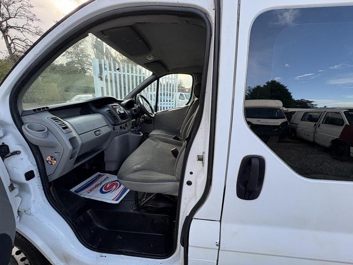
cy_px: 132
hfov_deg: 102.1
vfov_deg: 85.7
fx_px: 143
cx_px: 176
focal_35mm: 14
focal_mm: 2.22
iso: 40
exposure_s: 1/153
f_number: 2.2
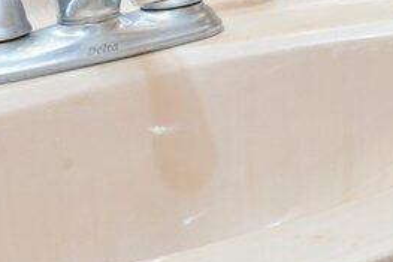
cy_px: -424
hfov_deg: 13.1
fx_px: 1189
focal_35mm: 109
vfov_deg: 10.3
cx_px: 988
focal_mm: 14
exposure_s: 1/60
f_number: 9
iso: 320
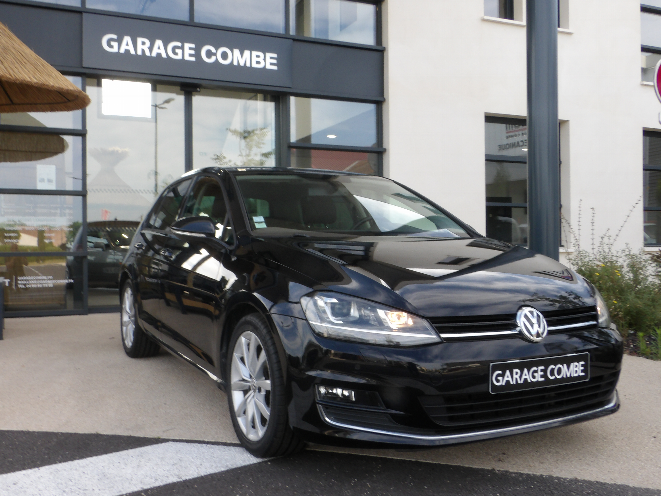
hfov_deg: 54.0
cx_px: 330
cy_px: 248
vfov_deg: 41.8
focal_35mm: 34
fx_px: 649
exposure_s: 1/54
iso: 100
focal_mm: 6.2
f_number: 4.5
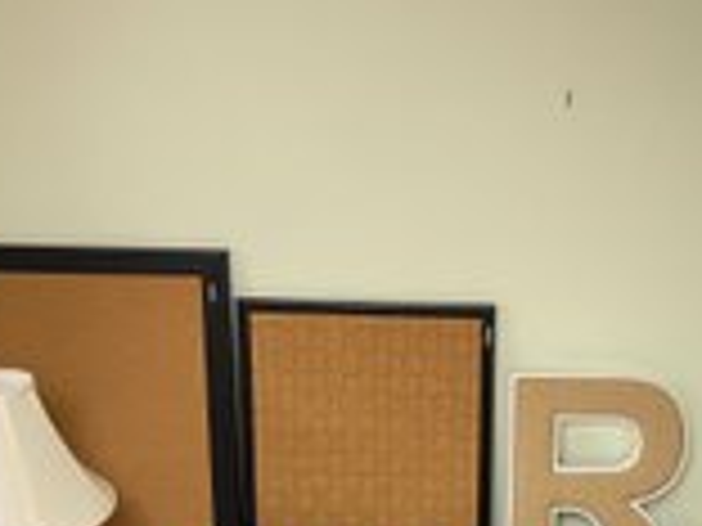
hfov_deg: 32.8
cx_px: 560
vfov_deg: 25.1
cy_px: 447
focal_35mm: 57
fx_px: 1156
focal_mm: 5.7
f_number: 1.5
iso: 320
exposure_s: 1/60
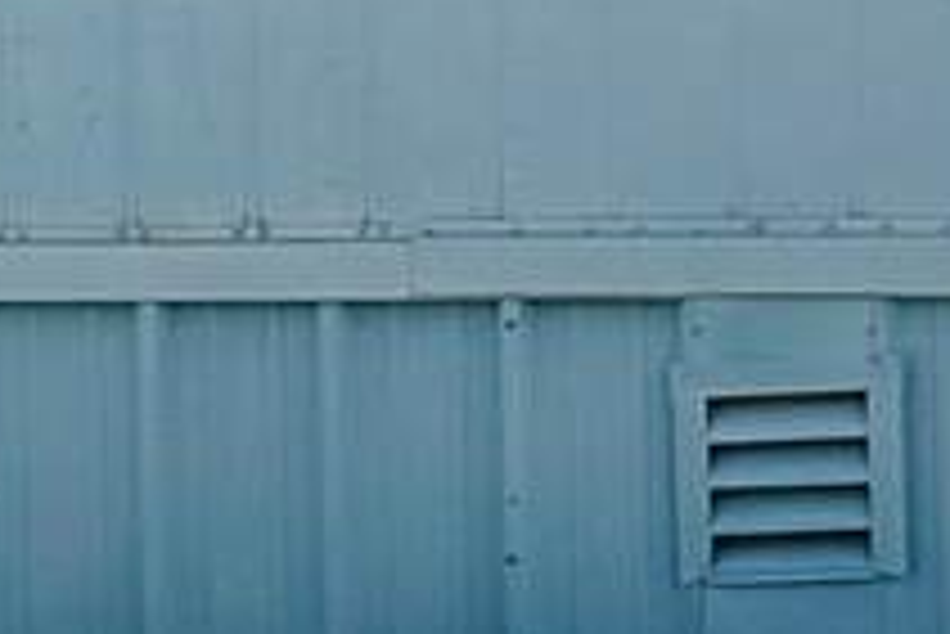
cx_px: 1657
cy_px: -58
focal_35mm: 758
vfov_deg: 1.8
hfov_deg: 2.7
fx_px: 20016
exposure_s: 1/3195
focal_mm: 15.66
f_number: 2.8
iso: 50
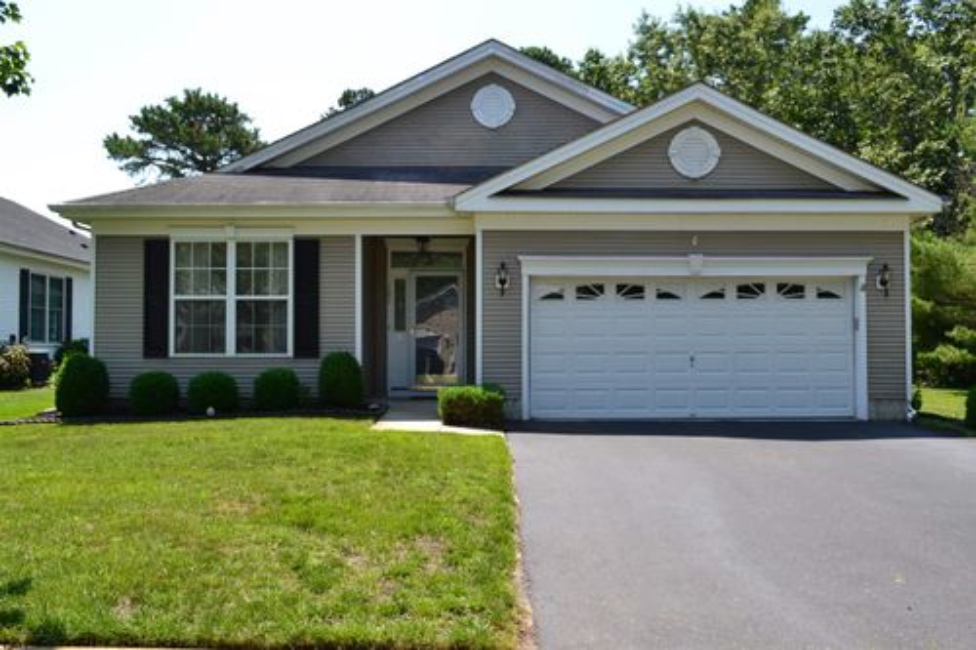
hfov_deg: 61.9
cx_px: 488
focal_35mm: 30
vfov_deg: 43.6
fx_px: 813
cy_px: 325
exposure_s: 1/200
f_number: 10
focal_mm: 20
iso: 400
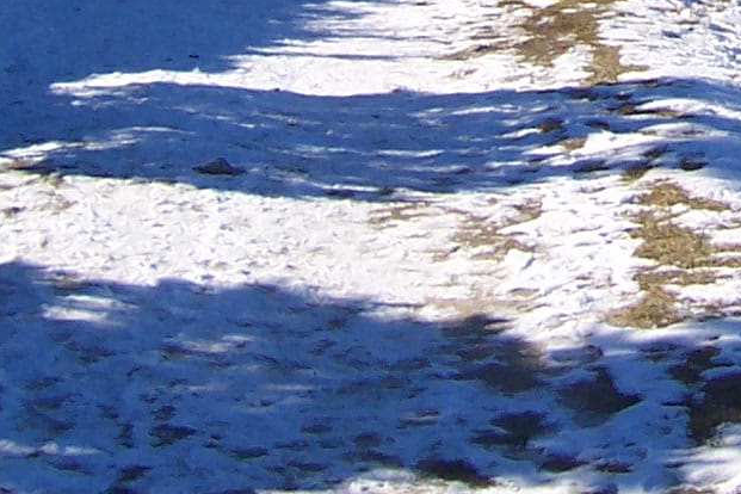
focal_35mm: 126
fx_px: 2593
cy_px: -353
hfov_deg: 15.9
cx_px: 791
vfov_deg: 10.3
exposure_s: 1/500
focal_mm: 5.6
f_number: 5.6
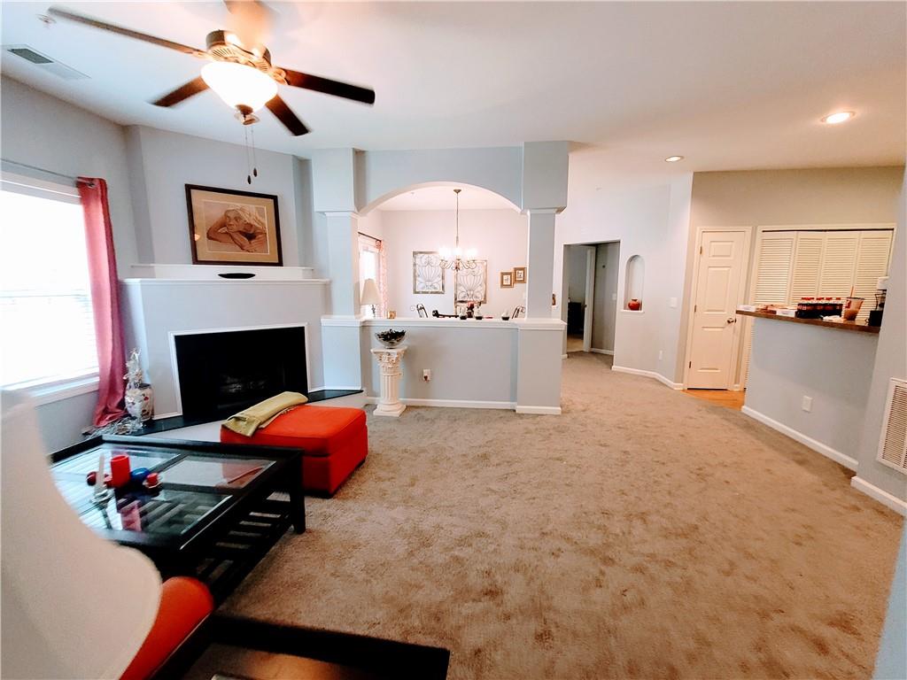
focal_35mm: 13
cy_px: 340
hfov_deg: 106.2
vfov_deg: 89.9
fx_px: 341
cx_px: 454
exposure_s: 1/60
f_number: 2.2
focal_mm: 2.2
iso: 400
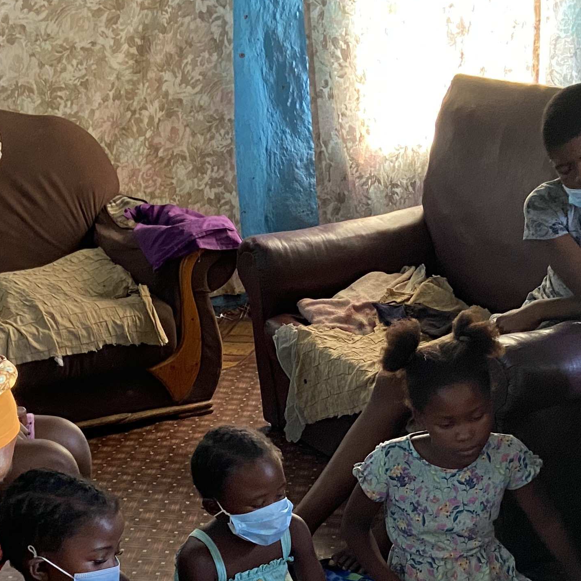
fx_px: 1234
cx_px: 374
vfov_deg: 25.1
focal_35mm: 65
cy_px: 592
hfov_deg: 26.4
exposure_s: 1/40
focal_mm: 4.25
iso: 500
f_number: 1.8
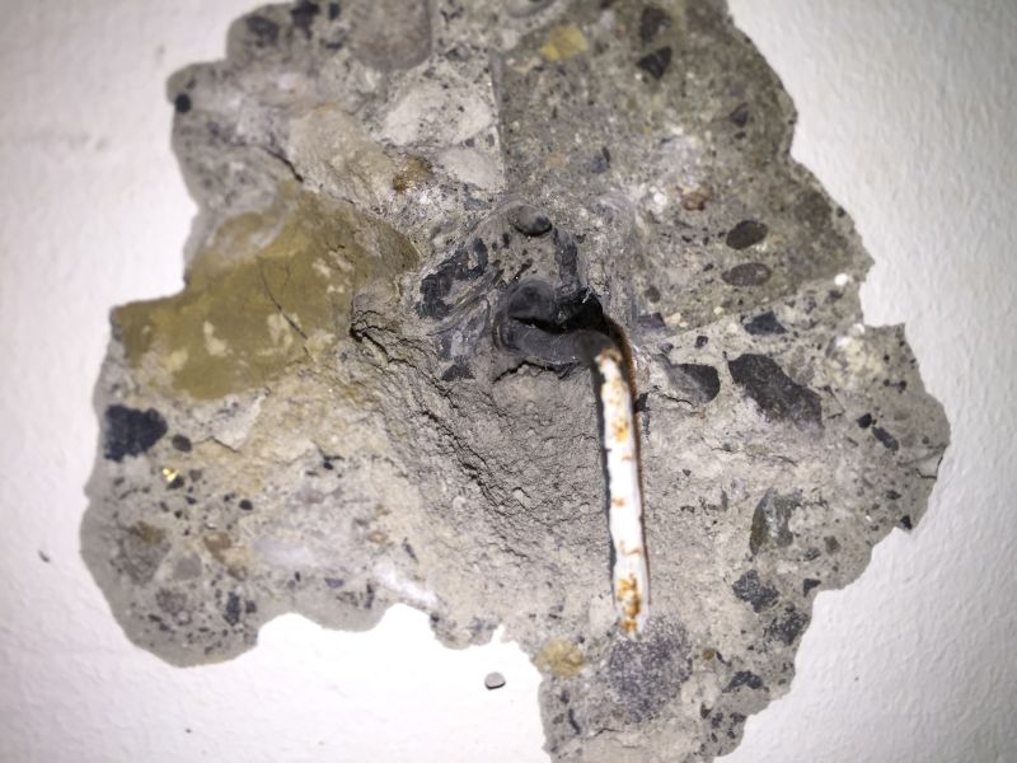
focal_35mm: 29
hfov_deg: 61.7
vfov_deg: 48.2
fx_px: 852
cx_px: 508
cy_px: 382
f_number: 2.2
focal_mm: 4.15
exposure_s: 1/860
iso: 32
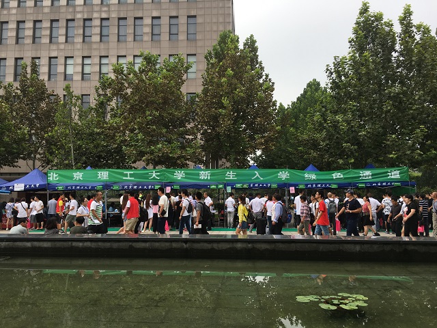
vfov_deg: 48.2
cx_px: 218
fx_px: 366
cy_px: 164
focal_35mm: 29
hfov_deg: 61.7
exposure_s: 1/680
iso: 25
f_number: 2.2
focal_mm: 4.15
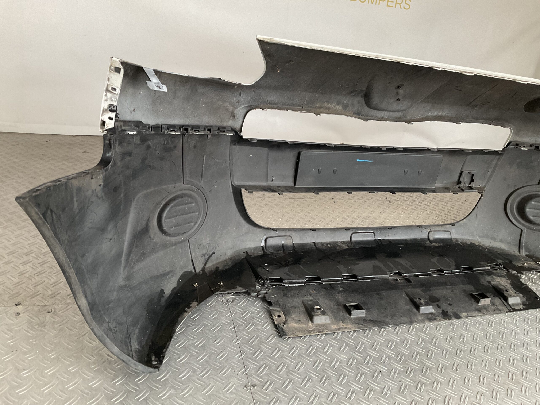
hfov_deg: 61.7
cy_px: 202
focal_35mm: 29
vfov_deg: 48.2
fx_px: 452
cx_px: 270
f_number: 1.8
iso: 125
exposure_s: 1/50
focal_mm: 3
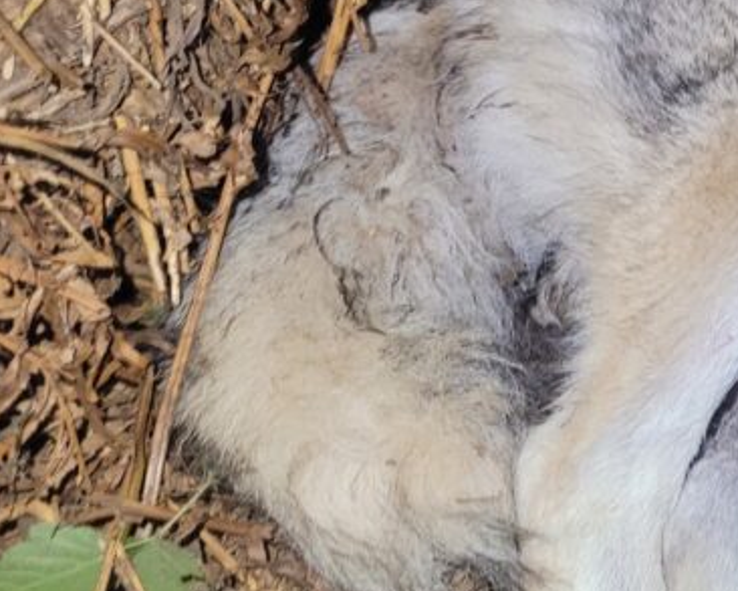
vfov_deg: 21.3
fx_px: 1551
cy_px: 119
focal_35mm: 71
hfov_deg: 23.4
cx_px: 980
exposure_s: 1/24
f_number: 1.8
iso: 640
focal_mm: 5.4
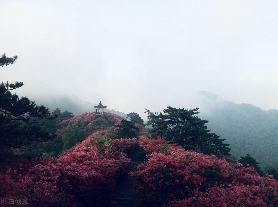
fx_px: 281
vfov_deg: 40.6
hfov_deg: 52.7
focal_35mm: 35
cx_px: 139
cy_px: 104
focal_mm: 3.85
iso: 80
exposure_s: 1/308
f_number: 2.8
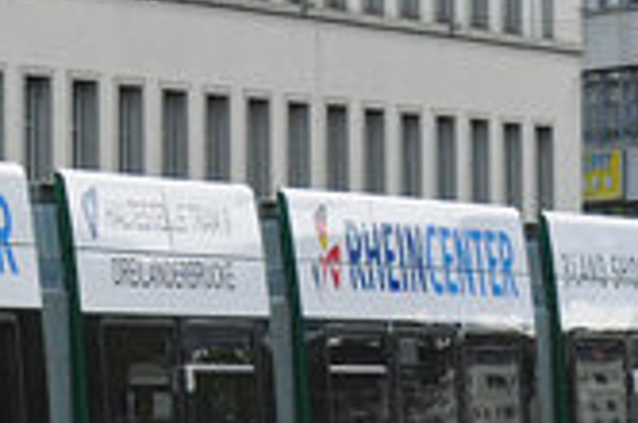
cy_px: 33
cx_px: -1314
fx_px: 6527
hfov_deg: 5.3
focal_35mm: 369
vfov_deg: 3.7
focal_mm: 34
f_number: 5.6
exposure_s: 1/1000
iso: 400
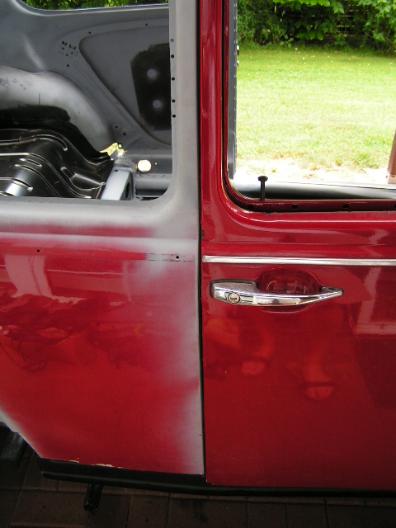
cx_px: 198
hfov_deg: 37.7
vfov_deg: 49.0
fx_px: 580
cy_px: 264
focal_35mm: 38
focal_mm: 6.3
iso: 50
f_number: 2.8
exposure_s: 1/50
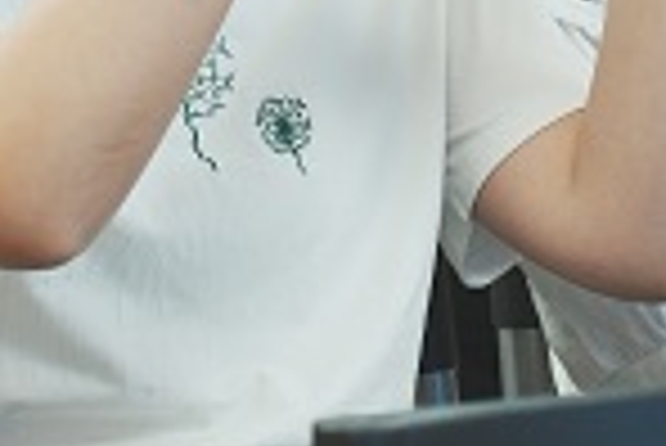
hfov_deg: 6.8
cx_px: 392
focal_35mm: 302
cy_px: -482
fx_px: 5592
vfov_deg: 4.5
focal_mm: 70
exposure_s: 1/100
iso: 400
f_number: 4
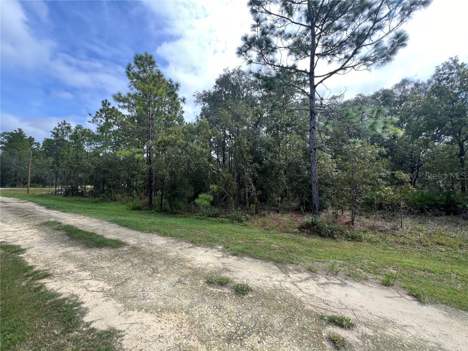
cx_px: 234
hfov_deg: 106.2
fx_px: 176
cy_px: 176
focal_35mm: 13
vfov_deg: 89.9
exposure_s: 1/314
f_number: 1.8
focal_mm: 1.57
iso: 32
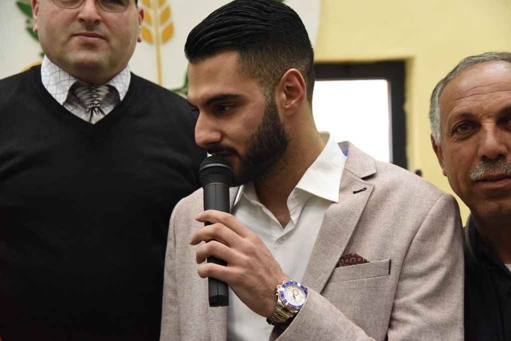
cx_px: 256
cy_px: 170
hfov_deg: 27.0
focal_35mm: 75
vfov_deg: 18.2
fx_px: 1065
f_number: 6.3
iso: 6400
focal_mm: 75
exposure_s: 1/160
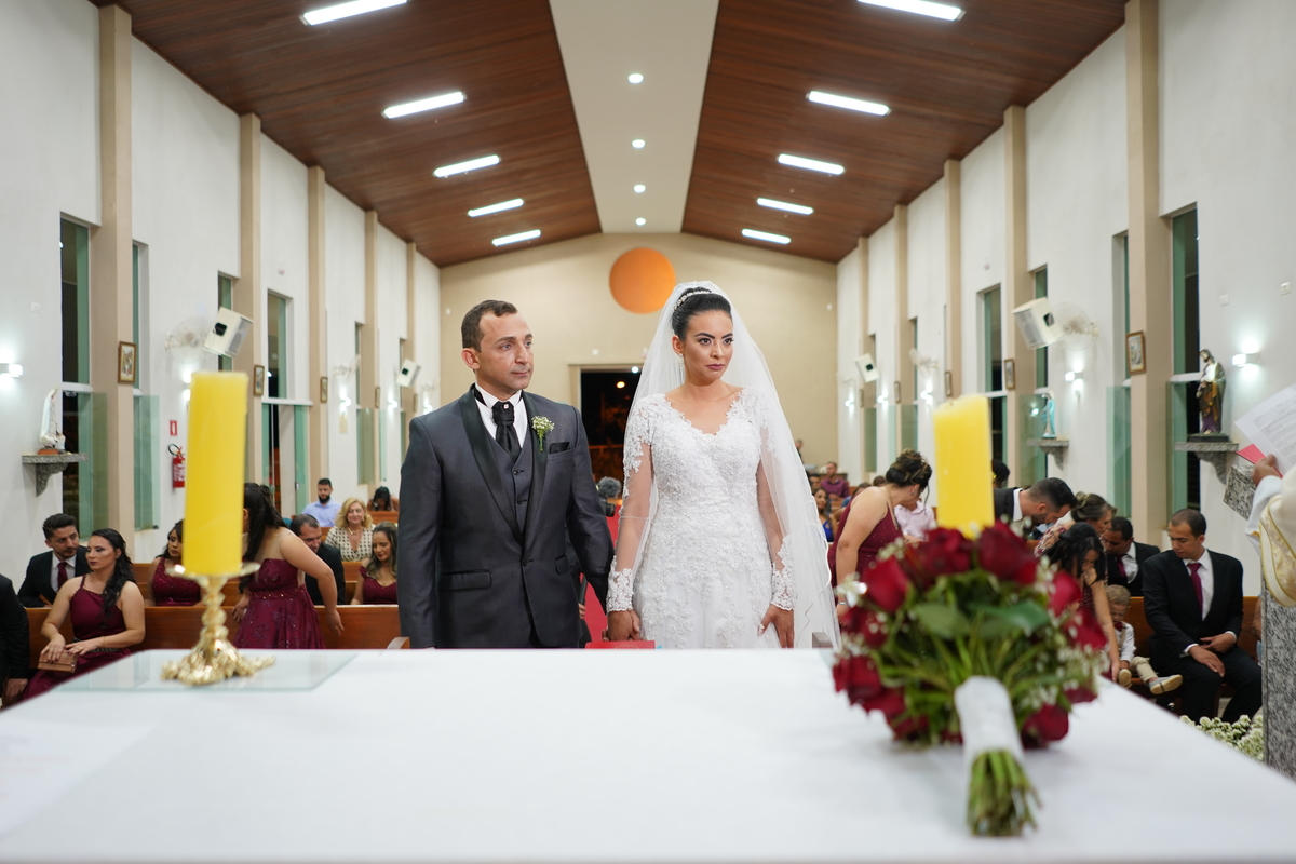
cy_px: 432
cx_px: 648
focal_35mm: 28
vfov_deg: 46.4
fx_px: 1008
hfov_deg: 65.5
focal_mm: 28
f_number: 2.2
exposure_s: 1/50
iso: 320
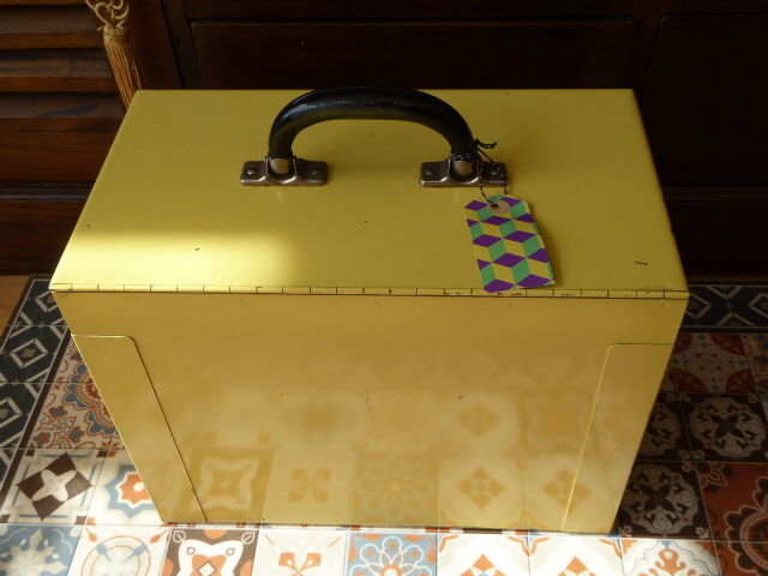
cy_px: 288
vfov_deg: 39.7
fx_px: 799
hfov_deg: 51.4
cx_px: 384
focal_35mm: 36
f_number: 3.7
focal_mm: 6.3
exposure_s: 1/125
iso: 100
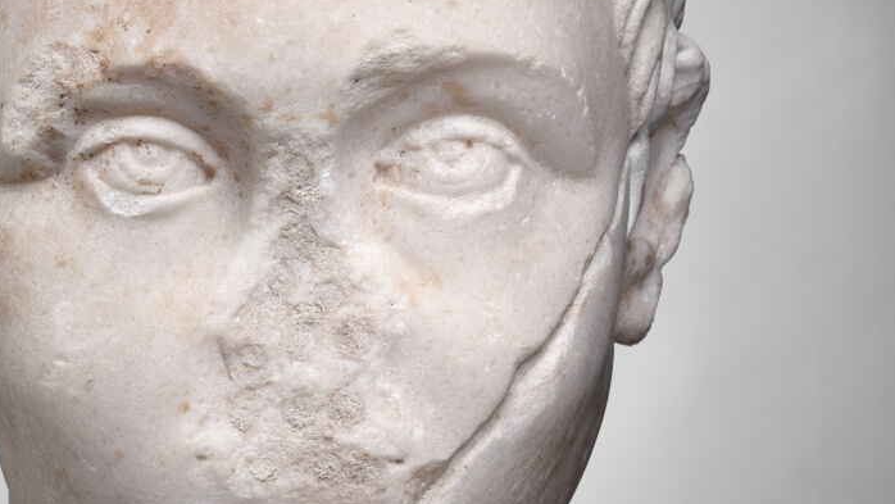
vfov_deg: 9.3
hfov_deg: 16.3
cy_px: 307
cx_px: 283
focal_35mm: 131
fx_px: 3110
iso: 200
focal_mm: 80
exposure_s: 1/125
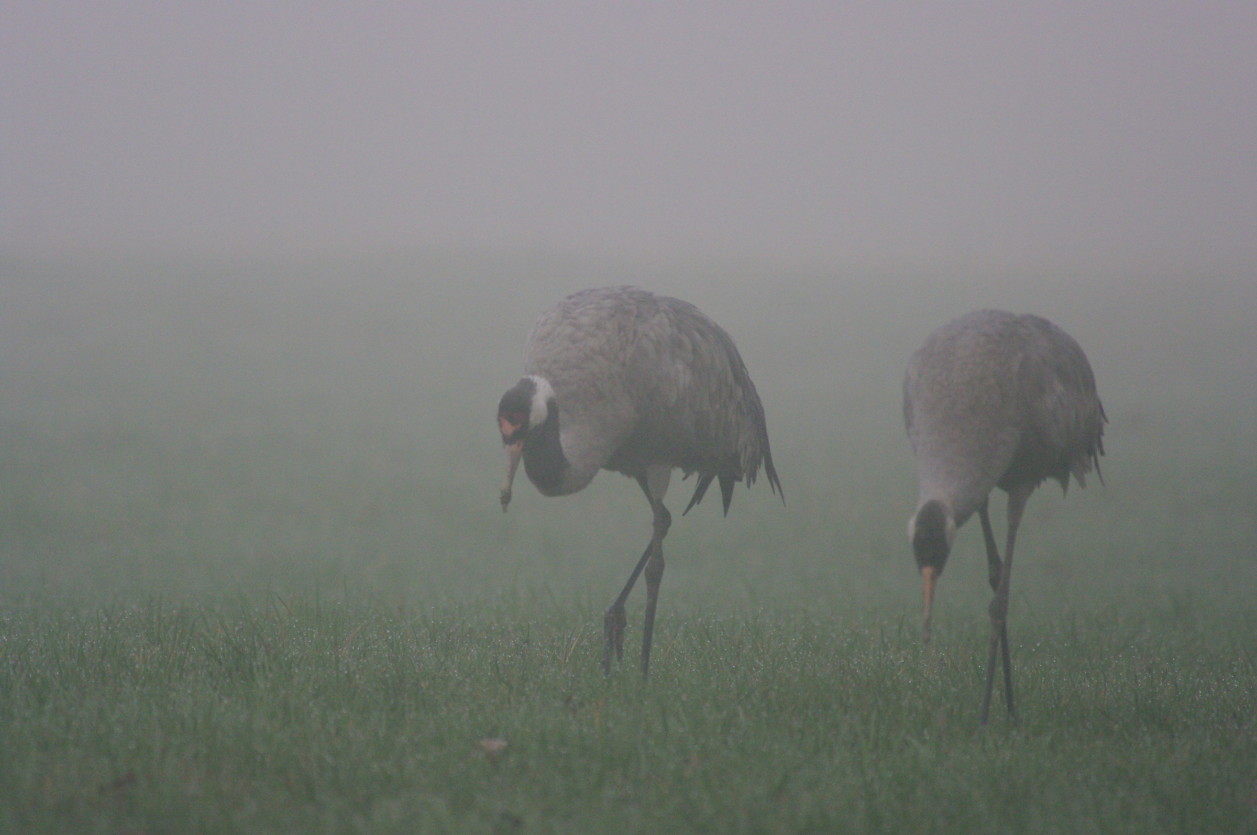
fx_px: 15693
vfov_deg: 3.0
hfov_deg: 4.6
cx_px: 628
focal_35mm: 450
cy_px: 418
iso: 1600
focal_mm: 300
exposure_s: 1/2000
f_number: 5.6
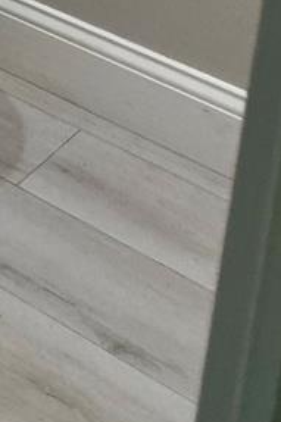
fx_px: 1325
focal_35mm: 113
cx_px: -338
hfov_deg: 10.7
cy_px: -415
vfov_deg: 14.9
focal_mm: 4.25
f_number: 1.8
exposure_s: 1/120
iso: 125
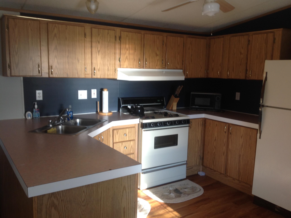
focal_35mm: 35
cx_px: 146
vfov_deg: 40.6
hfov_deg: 52.7
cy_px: 109
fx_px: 294
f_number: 2.4
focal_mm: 4.28
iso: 50
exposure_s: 1/24
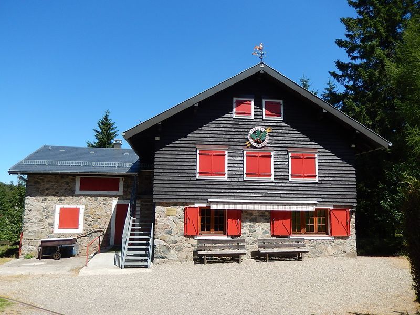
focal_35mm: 25
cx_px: 210
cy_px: 158
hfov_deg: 69.4
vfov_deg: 54.9
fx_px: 303
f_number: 3.4
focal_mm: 4.5
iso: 125
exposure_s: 1/1250
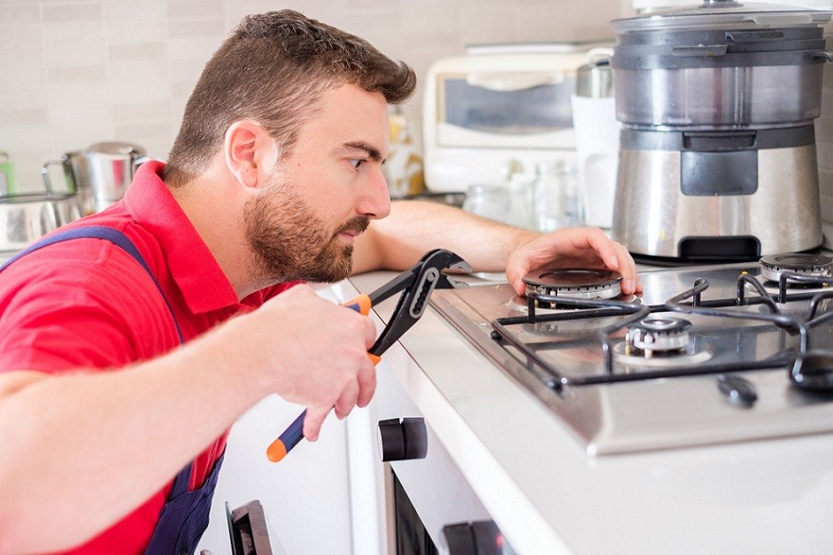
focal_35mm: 53
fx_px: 1226
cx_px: 416
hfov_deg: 37.5
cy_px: 278
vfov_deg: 25.5
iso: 400
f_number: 2
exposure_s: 1/50
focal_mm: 35
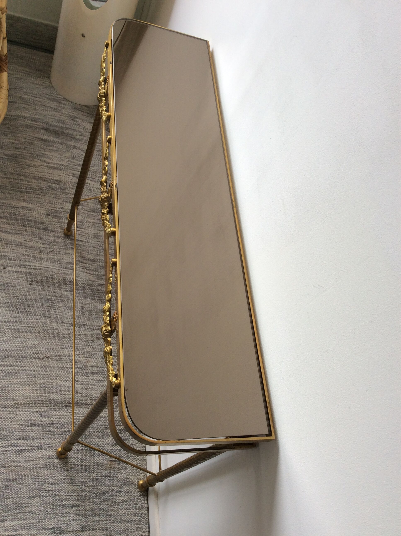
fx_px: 496
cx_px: 200
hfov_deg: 44.1
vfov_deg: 56.9
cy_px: 268
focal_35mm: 32
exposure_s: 1/33
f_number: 2.4
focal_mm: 3.3
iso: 32
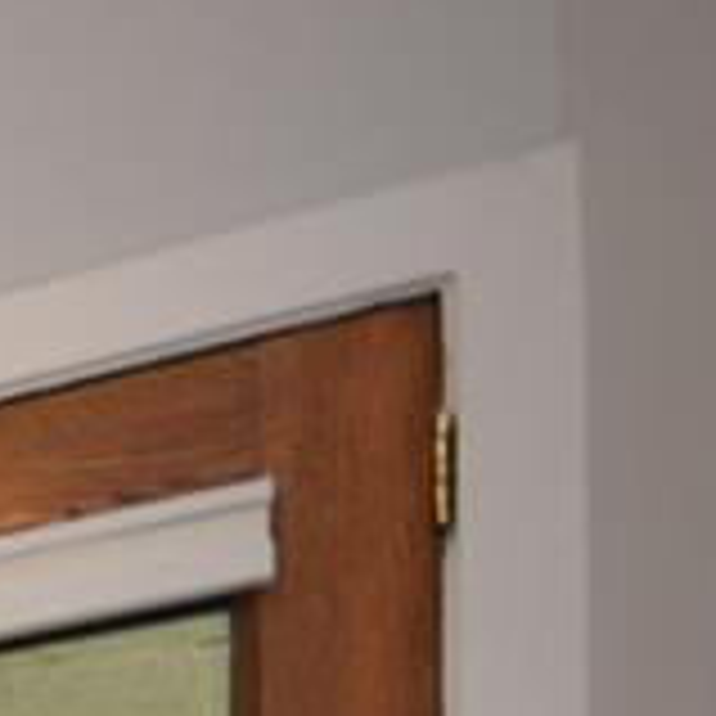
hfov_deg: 10.9
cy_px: 1405
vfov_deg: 16.5
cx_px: -1536
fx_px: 1919
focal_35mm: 82
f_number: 4
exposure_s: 1/60
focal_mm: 10
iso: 560
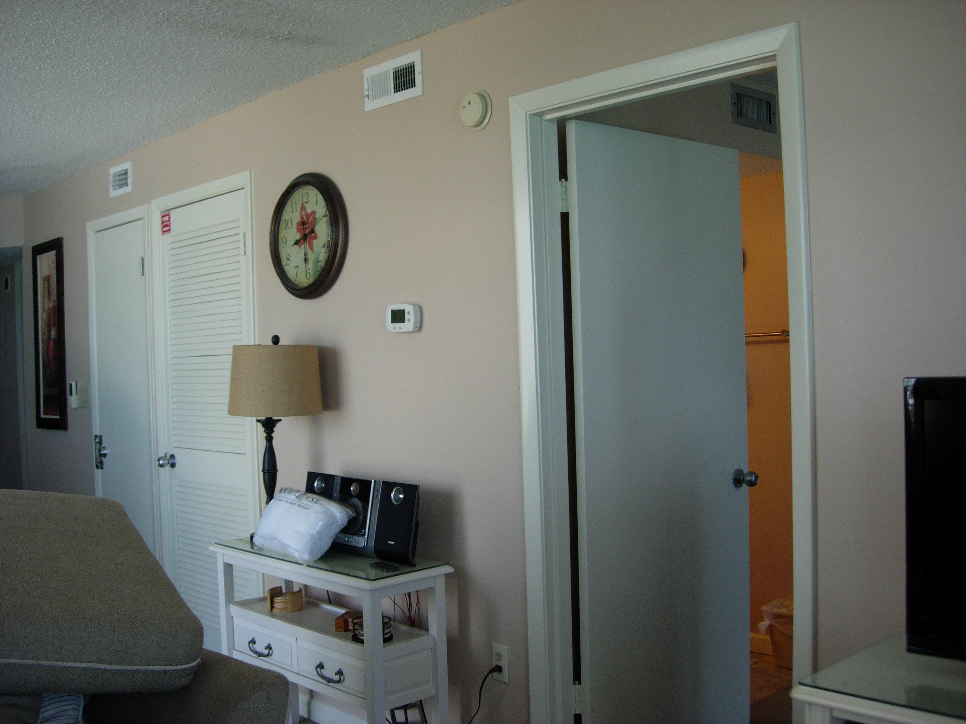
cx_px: 483
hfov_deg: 49.0
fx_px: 1060
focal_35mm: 38
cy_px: 362
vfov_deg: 37.7
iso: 64
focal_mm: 7.8
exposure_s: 1/78.3
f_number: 2.8
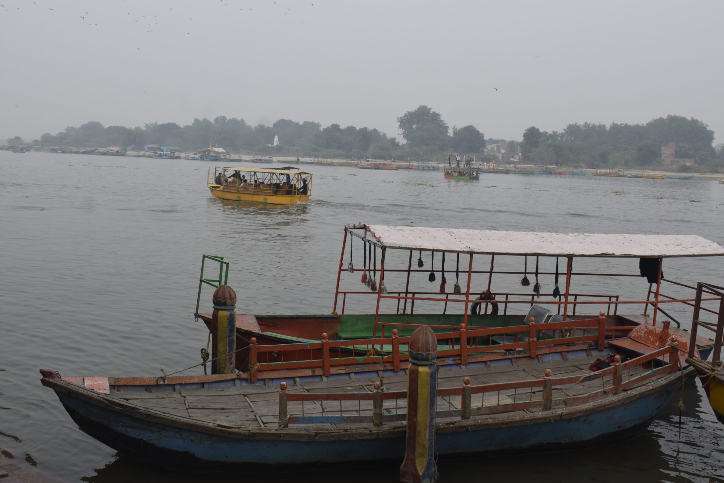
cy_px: 227
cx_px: 356
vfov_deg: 31.9
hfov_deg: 46.4
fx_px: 845
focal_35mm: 42
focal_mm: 26
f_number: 8
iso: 400
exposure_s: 1/200
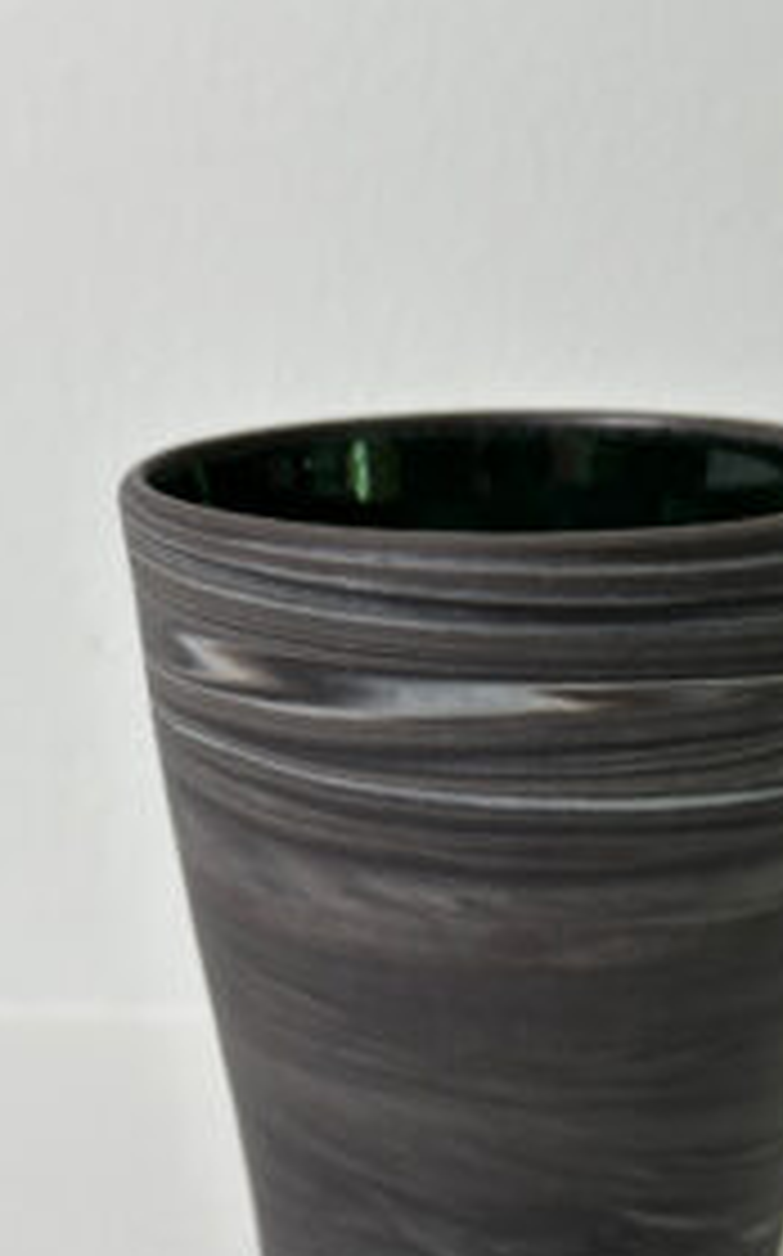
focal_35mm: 73
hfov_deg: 17.8
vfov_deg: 28.0
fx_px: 2496
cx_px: 446
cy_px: 887
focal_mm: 6.86
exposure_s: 1/121
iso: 80
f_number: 1.78
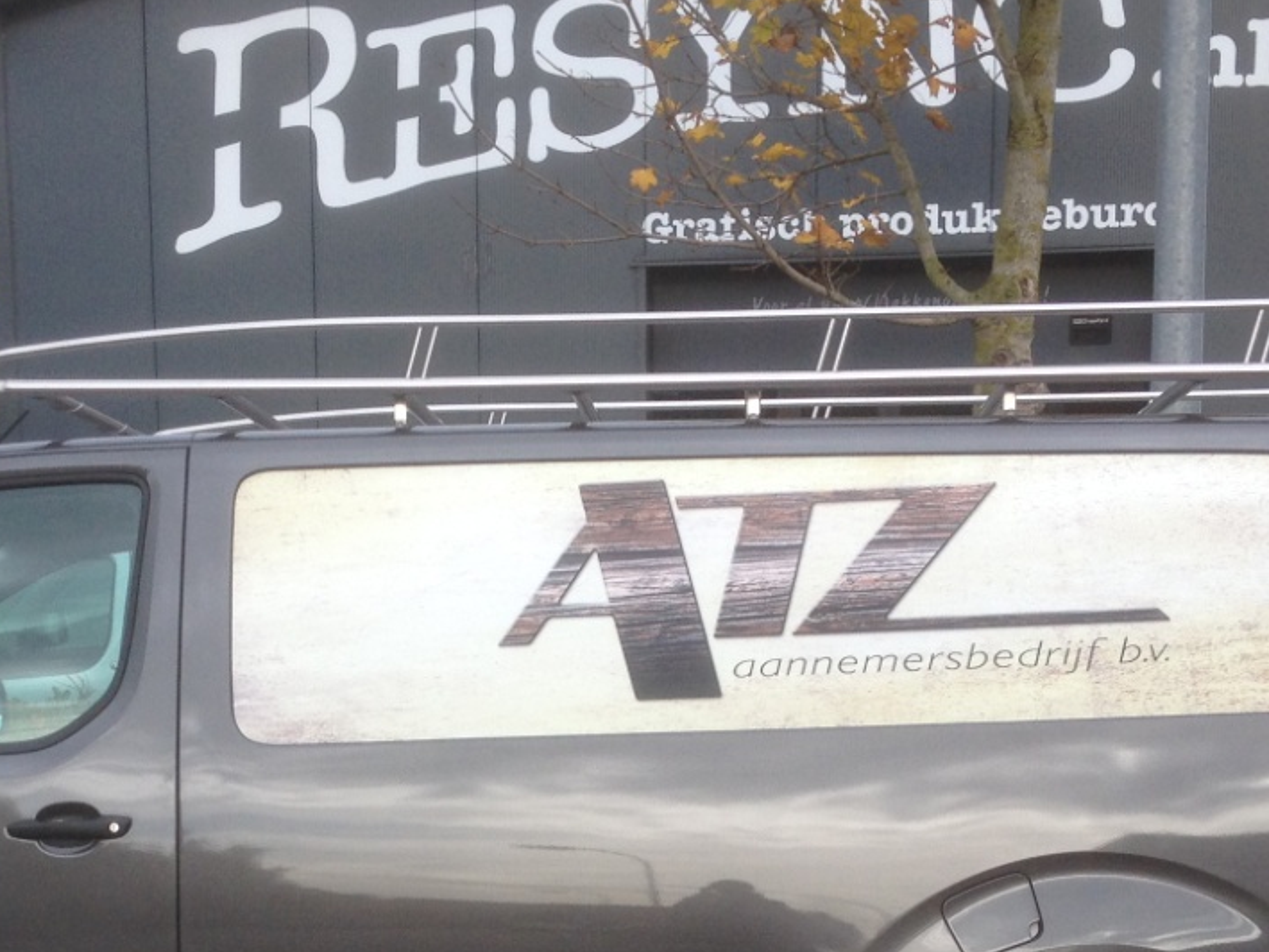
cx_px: 496
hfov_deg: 24.7
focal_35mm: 79
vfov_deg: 18.2
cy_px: 941
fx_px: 2897
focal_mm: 4.28
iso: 50
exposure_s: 1/480
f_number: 2.4
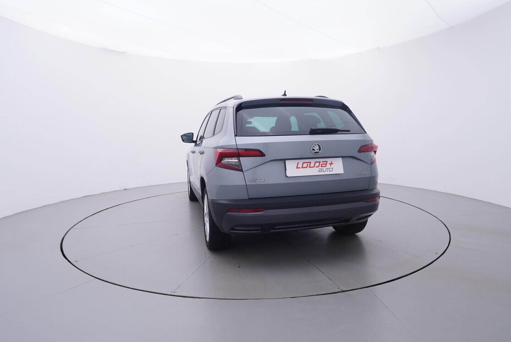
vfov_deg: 56.2
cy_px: 171
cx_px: 256
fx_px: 320
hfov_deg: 77.3
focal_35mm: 22
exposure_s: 1/80
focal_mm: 15
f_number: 5
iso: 200
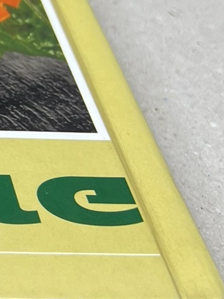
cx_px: -221
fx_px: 1019
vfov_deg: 16.4
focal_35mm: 118
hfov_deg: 11.4
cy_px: 21
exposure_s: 1/100
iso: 40
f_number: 1.5
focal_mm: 5.7
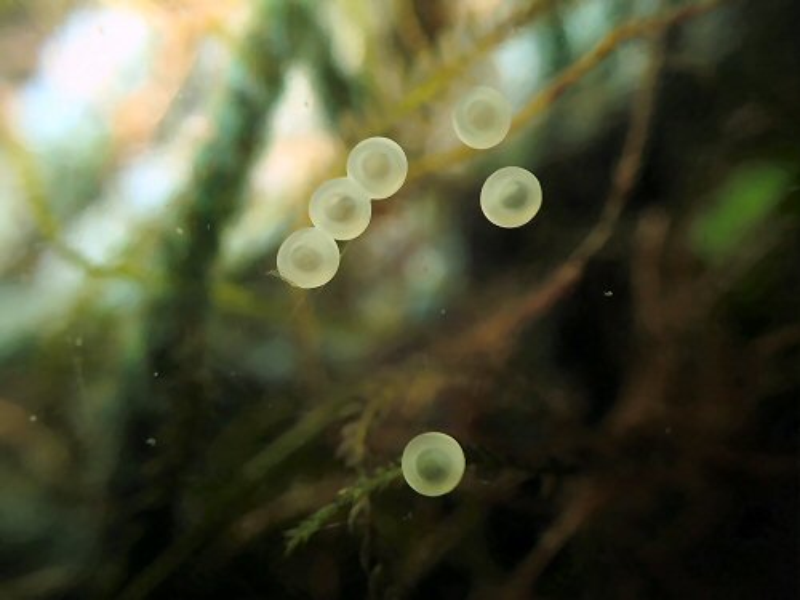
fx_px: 693
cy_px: 300
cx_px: 400
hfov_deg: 60.0
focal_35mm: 30
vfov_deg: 46.8
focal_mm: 5.5
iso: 100
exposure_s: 1/30
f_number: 6.3
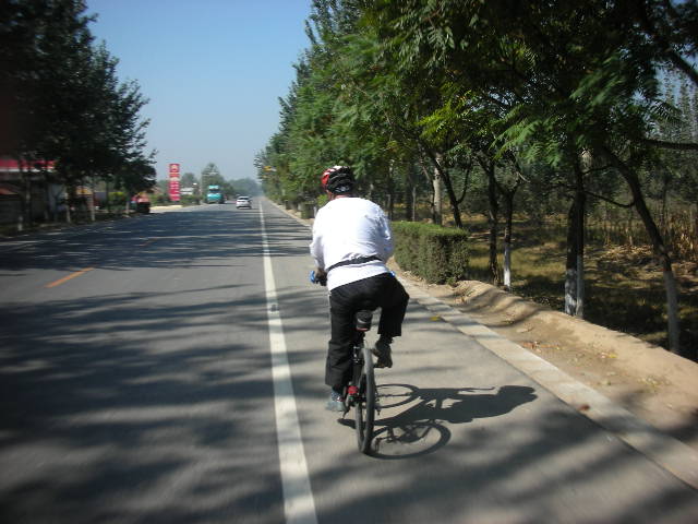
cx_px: 349
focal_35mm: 35
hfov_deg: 52.6
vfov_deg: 40.7
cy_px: 262
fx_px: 706
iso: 50
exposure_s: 1/70.6
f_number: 8.5
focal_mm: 5.8
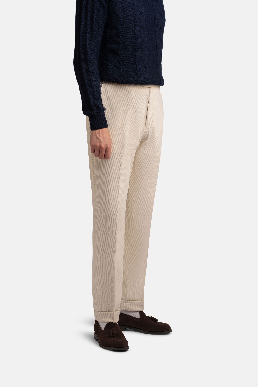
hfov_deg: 16.9
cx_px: 129
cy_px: 194
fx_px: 871
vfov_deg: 25.1
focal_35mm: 81
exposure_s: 1/125
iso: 100
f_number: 8
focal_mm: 81
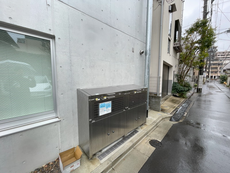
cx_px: 115
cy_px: 86
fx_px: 93
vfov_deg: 85.7
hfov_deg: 102.1
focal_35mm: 14
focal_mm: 1.54
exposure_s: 1/125
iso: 25
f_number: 2.4
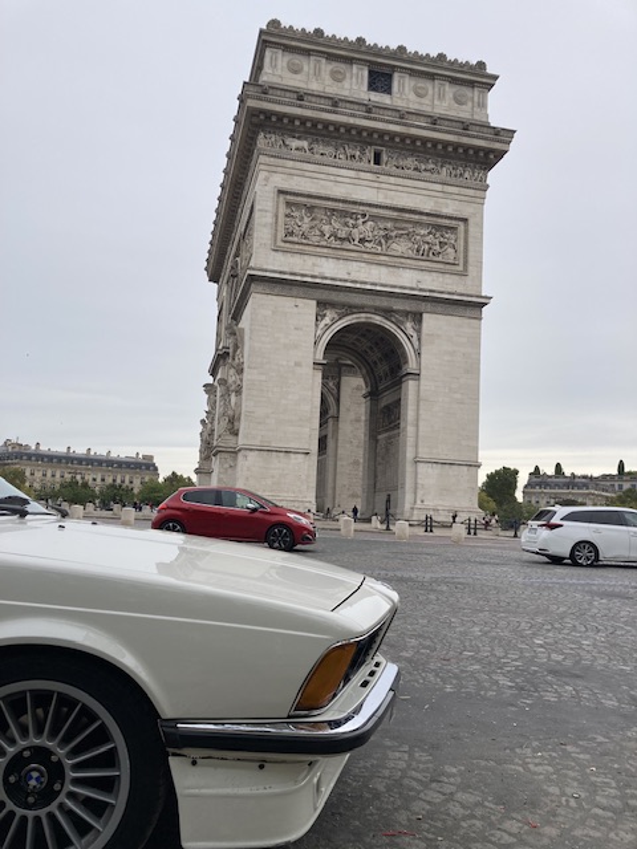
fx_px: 687
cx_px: 318
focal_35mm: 28
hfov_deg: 49.7
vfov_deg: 63.4
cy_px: 424
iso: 20
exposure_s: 1/852
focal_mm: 3.99
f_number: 1.8
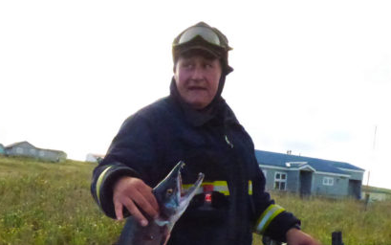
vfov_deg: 27.8
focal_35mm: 43
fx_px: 458
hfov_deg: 46.0
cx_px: 164
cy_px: 256
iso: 3200
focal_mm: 3.58
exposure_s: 1/2000
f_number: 5.6
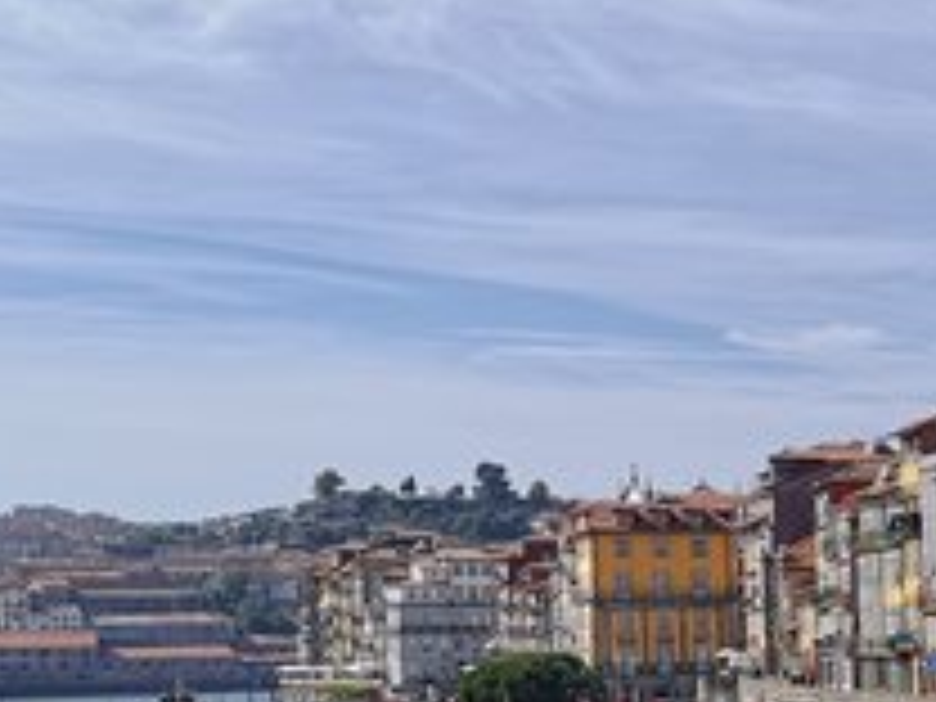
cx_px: 1395
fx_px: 2812
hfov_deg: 17.1
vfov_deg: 14.0
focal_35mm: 104
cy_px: 734
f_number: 1.8
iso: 50
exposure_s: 1/2985
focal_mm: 3.95
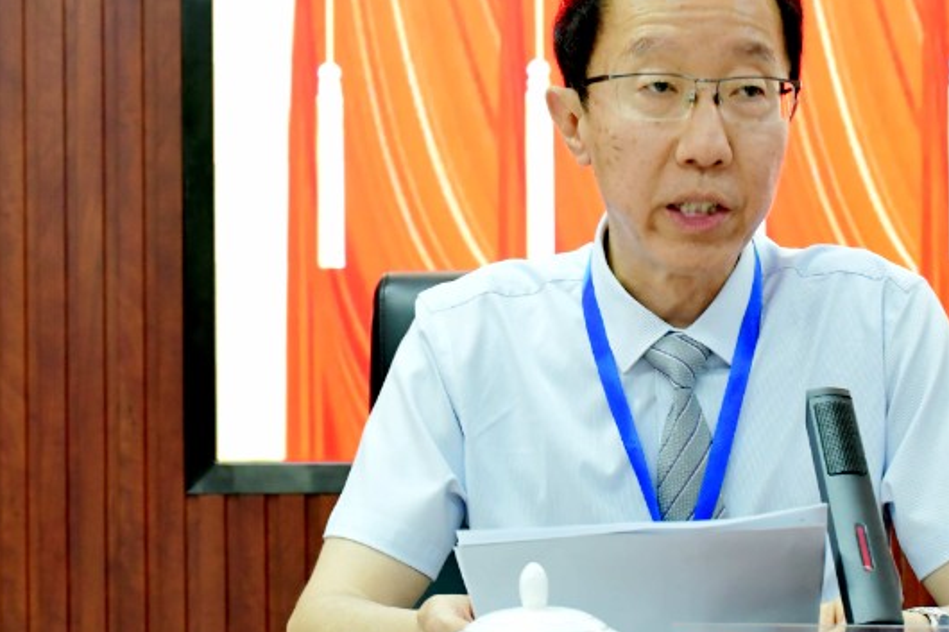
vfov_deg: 15.9
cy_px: 298
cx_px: 695
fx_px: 2266
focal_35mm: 86
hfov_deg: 23.4
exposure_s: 1/50
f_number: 7.1
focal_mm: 38
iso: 3200
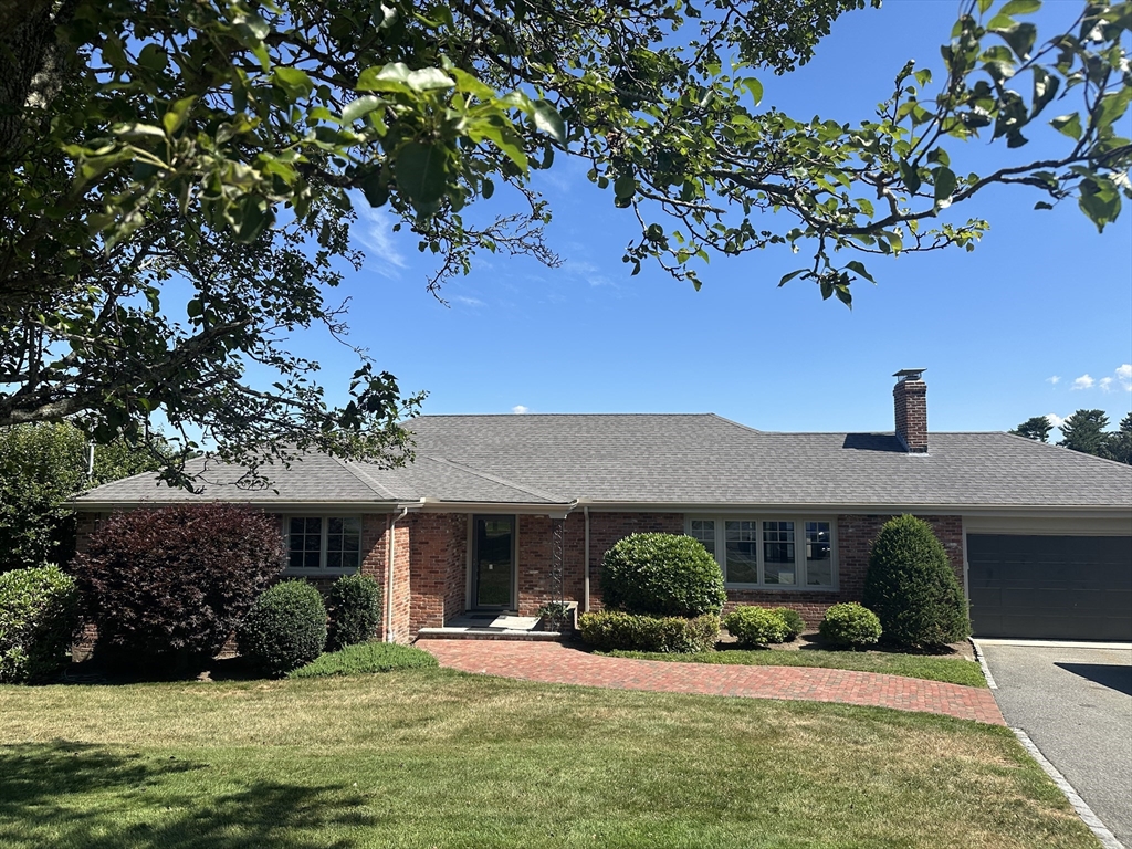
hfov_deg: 71.6
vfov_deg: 56.8
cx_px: 566
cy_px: 424
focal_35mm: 24
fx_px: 785
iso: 80
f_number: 1.78
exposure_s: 1/3861
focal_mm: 6.86
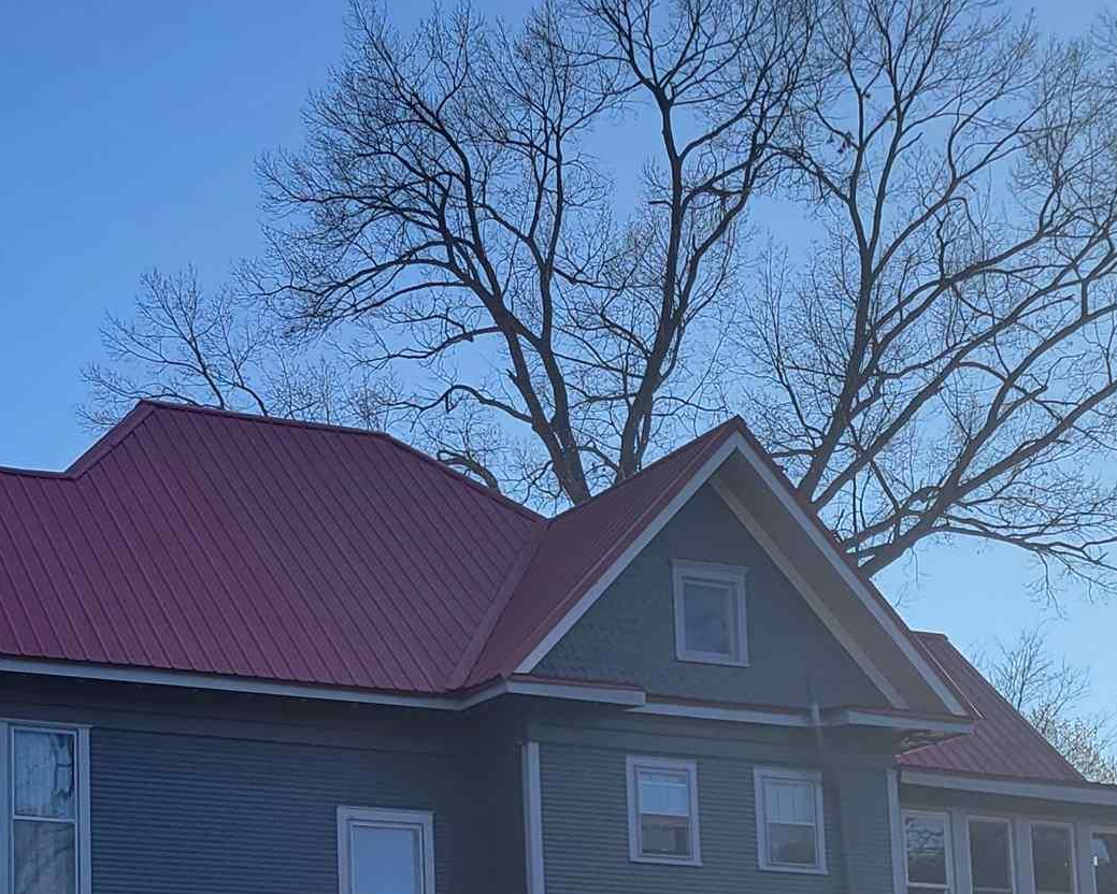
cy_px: 875
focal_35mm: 75
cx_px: 135
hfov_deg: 24.7
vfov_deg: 19.9
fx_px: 2480
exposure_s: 1/2071
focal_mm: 5.4
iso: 40
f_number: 1.8
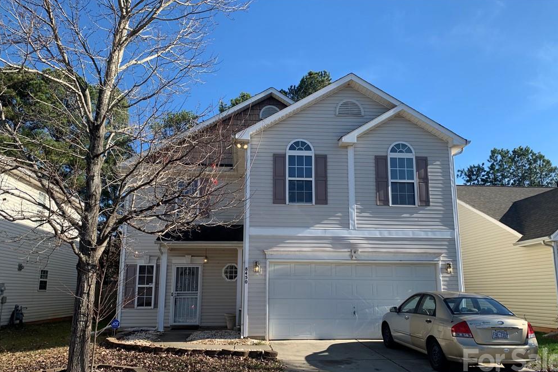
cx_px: 288
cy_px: 214
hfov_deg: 65.5
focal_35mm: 28
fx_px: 434
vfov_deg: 46.2
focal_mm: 4.25
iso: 25
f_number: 1.8
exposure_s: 1/1266
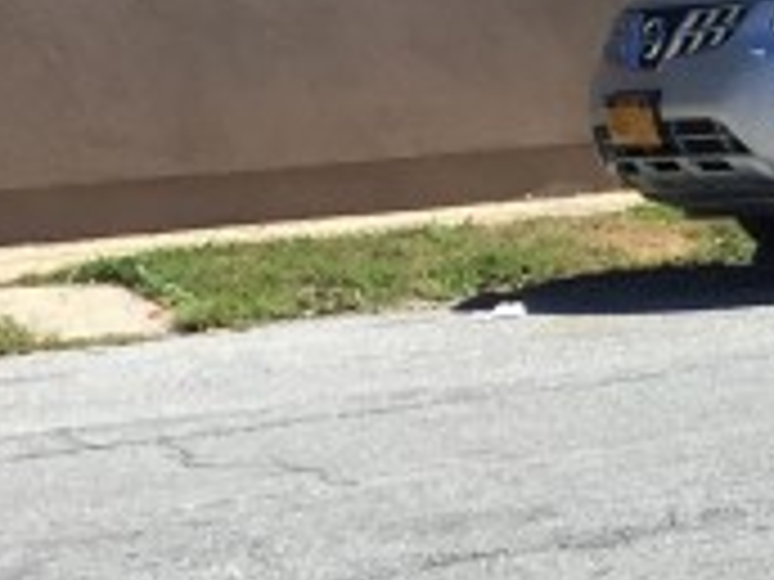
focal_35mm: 173
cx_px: 2066
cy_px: 764
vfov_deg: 8.5
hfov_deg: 9.6
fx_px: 3868
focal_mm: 4.15
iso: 32
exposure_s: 1/1319
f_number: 2.2
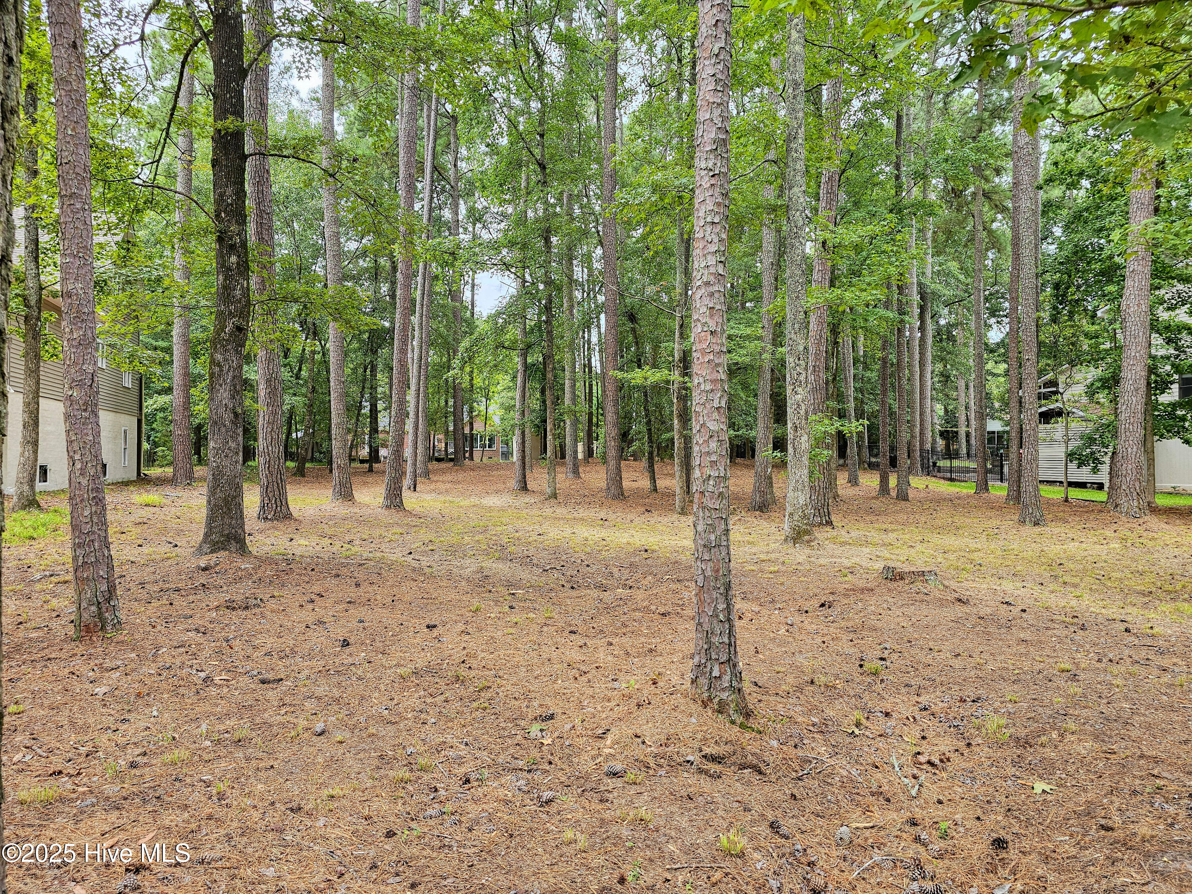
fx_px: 792
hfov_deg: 73.9
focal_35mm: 23
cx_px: 596
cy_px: 447
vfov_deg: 58.9
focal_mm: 6.3
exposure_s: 1/180
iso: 40
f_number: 1.7
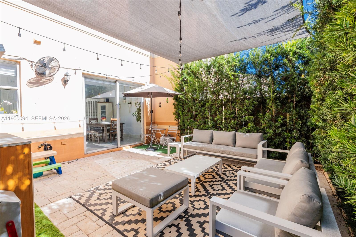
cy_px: 118
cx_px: 178
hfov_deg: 95.0
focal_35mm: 16
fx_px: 163
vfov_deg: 72.0
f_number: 7.1
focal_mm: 11
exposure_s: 1/125
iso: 200
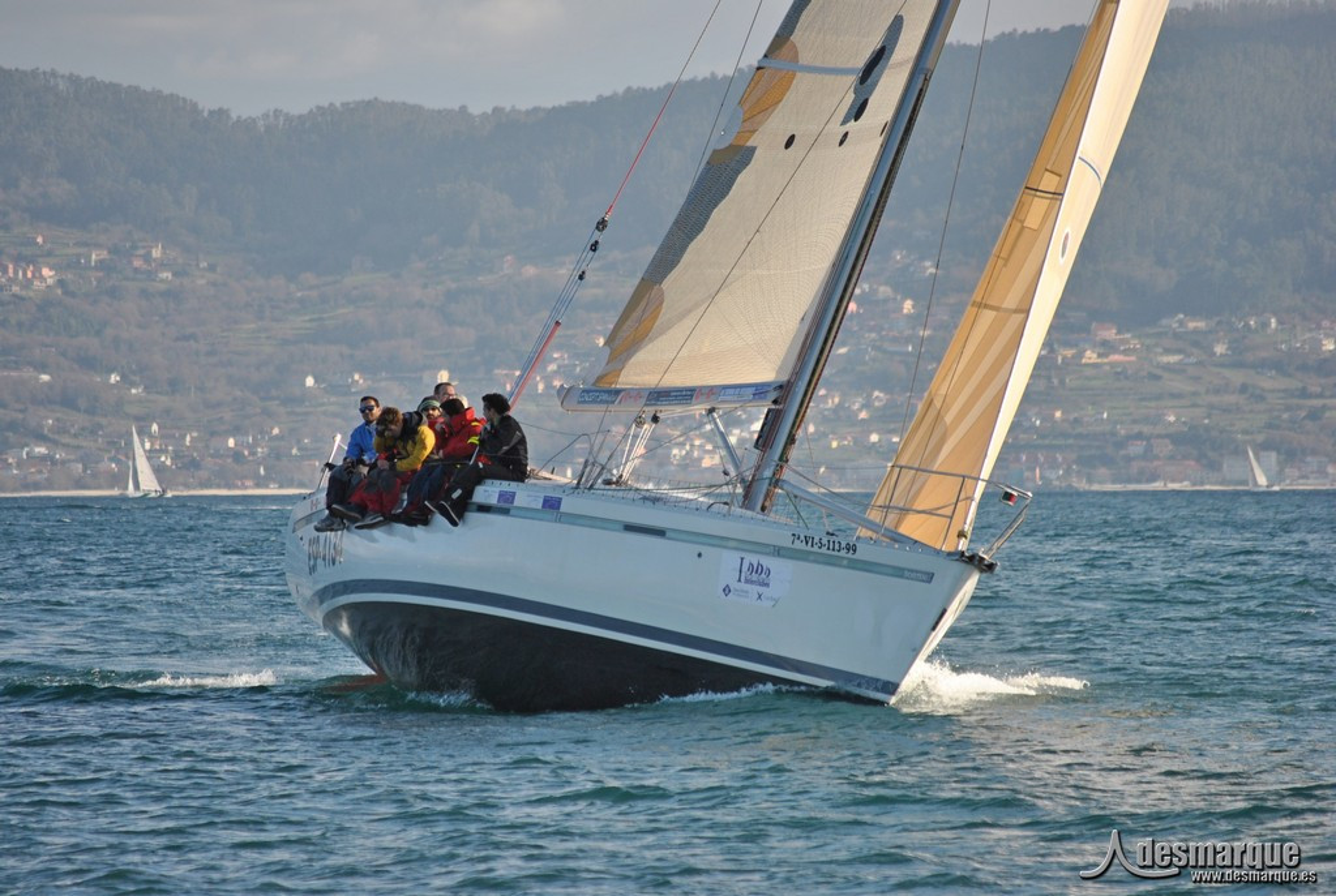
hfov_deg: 6.9
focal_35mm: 300
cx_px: 668
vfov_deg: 4.6
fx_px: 11154
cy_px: 448
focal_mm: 200
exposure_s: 1/640
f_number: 5.6
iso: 200
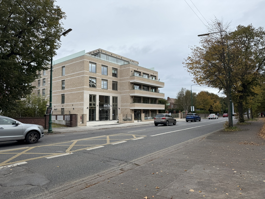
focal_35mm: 24
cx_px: 132
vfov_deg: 56.8
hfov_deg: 71.6
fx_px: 184
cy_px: 100
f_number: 1.78
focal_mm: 6.76
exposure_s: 1/2907
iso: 80
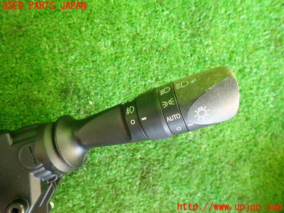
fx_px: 205
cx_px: 142
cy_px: 106
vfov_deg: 54.9
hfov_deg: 69.4
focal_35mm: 25
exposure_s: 1/40
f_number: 2
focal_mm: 4.5
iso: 200
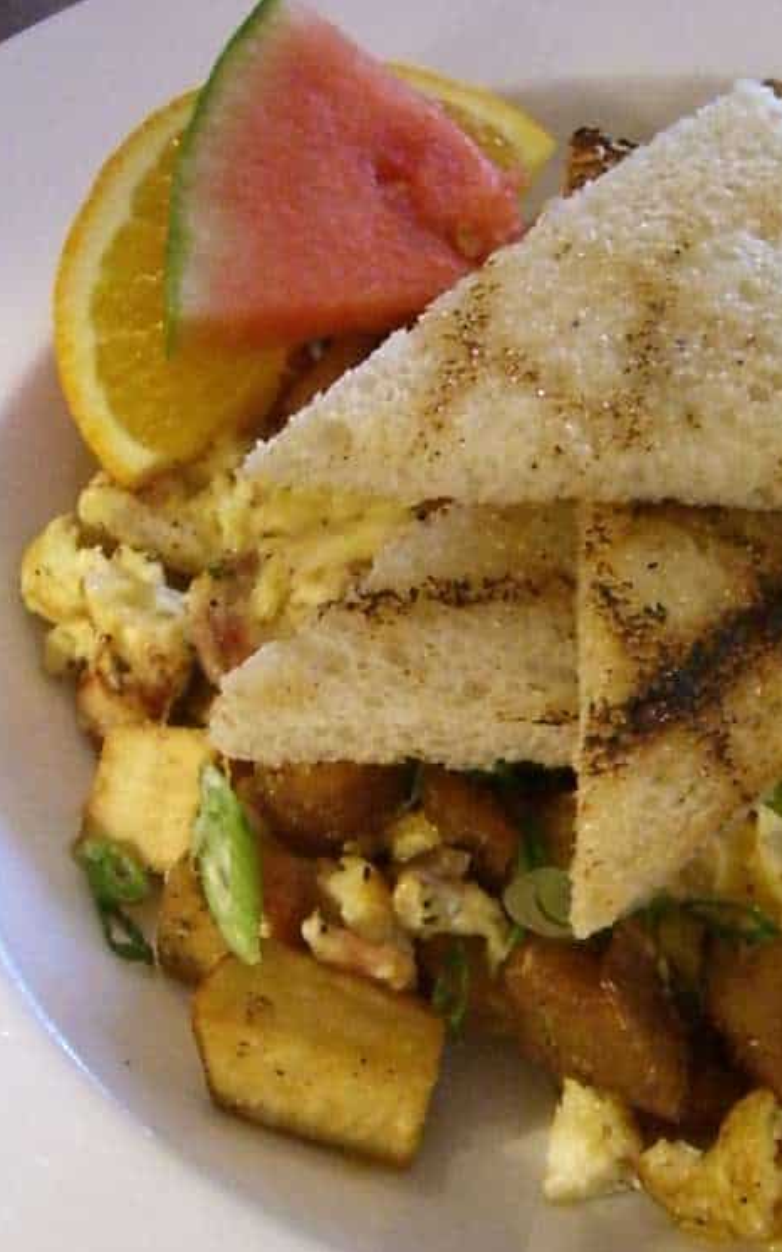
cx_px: 700
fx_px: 1842
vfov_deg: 37.5
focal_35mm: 54
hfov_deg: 23.4
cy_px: 628
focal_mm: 6.2
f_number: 2.7
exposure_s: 1/30
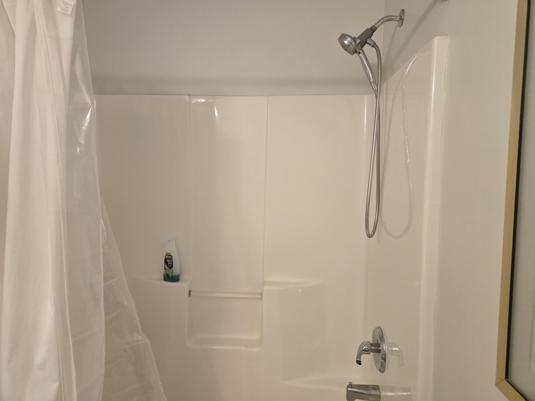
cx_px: 268
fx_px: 355
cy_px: 200
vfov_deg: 58.9
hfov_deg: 73.9
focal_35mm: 23
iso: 640
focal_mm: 5.4
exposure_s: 1/120
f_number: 1.8
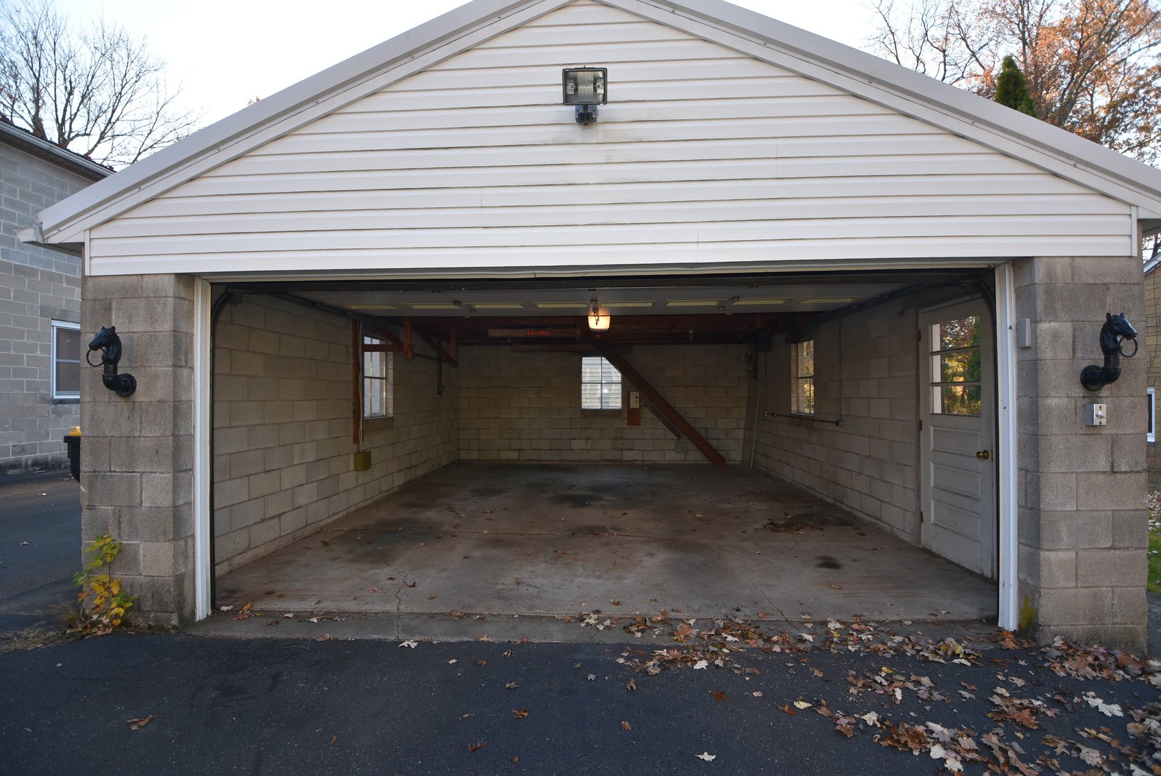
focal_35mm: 15
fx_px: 484
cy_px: 388
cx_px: 580
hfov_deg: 100.3
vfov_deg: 77.4
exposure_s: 1/250
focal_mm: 10
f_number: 3.5
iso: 160
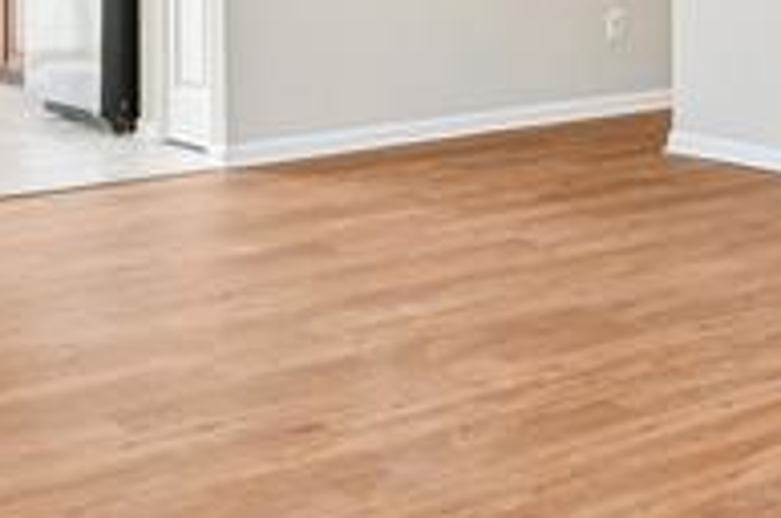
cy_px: -121
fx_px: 1841
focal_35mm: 85
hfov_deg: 20.6
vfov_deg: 15.4
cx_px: 1153
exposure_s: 1/30
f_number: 8
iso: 320
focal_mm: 16
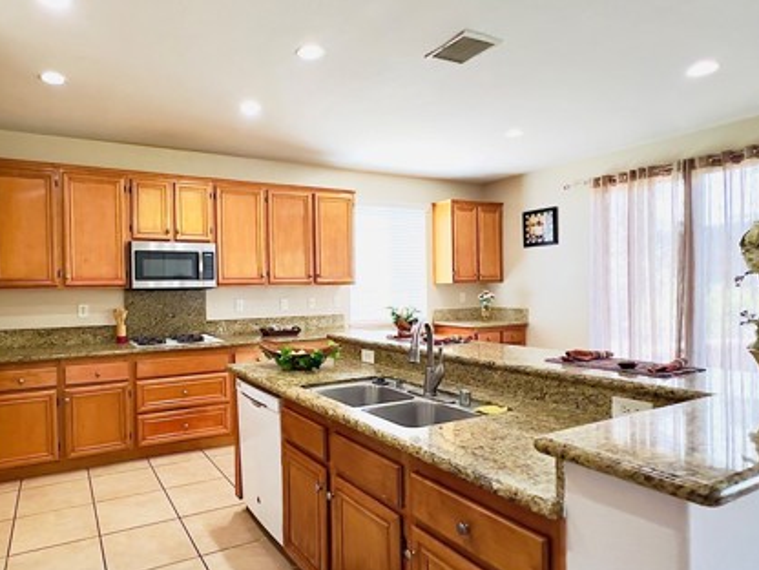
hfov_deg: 79.9
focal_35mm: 20
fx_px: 439
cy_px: 290
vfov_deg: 66.0
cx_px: 276
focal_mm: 1.57
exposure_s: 1/120
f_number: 1.8
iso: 250
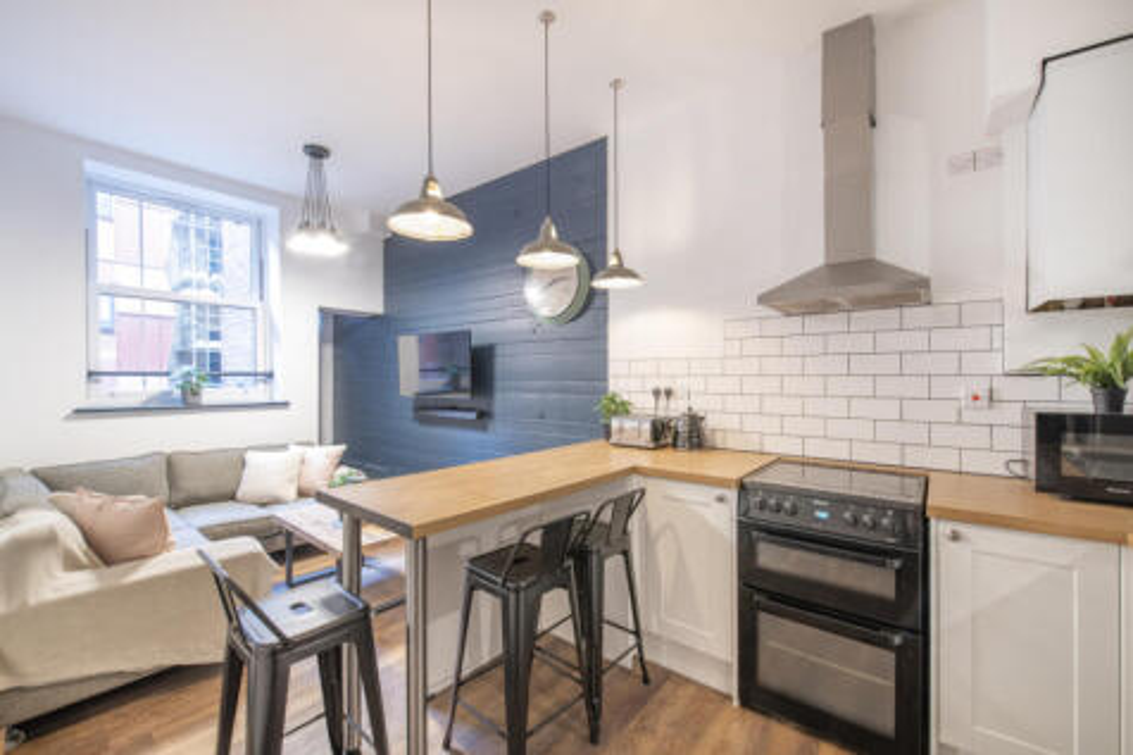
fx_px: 472
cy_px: 378
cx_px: 566
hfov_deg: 100.4
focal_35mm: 15
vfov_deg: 77.3
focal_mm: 15
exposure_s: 1.6
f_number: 11
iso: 160
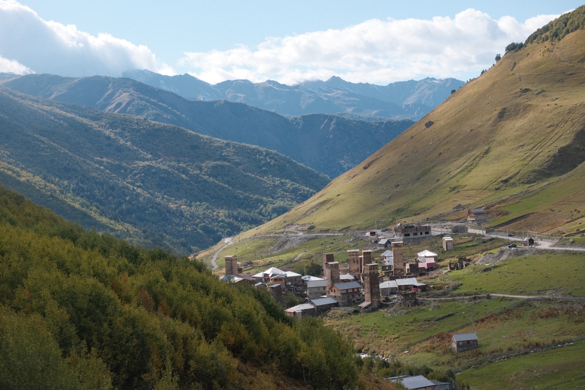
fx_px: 1284
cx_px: 292
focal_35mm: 79
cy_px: 195
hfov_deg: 25.7
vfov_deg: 17.3
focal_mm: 52.7
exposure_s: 1/1500
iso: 320
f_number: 4
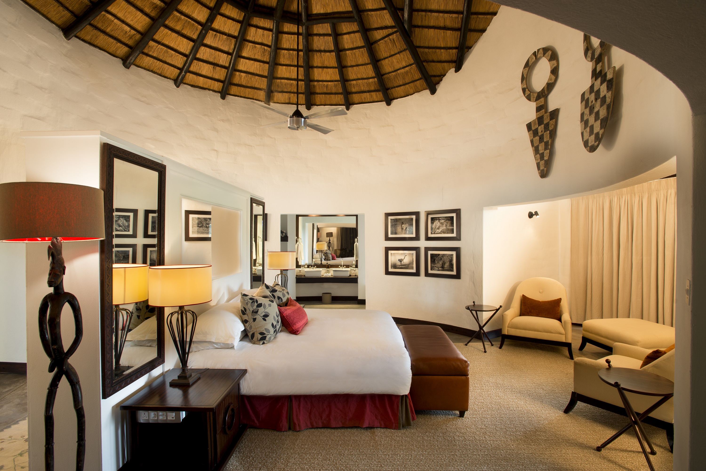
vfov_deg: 70.5
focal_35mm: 17
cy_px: 236
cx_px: 353
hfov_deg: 93.3
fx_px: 333
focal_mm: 17
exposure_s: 1/3
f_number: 9.5
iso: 200
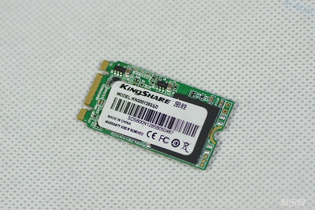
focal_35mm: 135
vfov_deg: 10.2
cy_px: 105
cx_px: 158
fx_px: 1181
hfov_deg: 15.2
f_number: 3.5
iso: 800
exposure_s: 1/50
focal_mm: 90
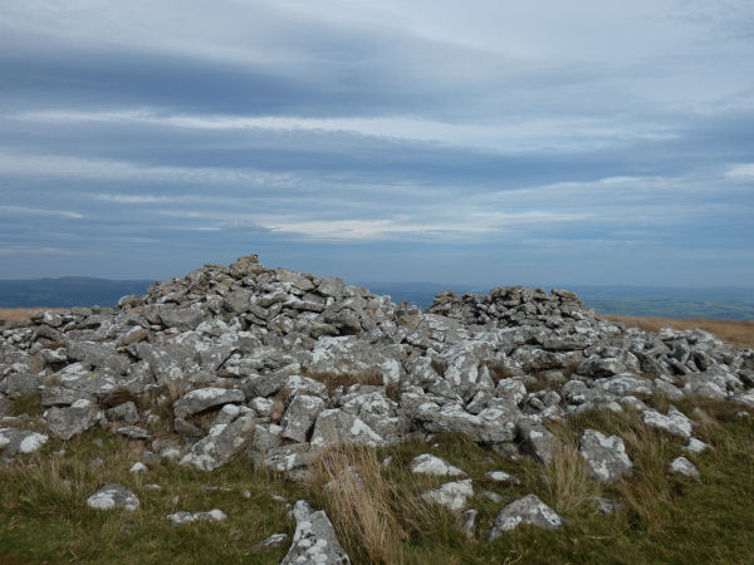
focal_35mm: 31
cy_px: 282
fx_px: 675
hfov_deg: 58.4
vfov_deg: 45.4
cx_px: 377
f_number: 4
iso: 80
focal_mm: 5.5
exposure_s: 1/800
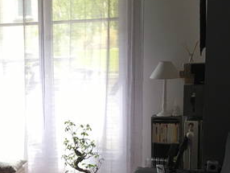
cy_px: 136
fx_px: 532
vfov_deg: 18.3
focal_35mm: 80
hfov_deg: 23.5
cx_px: 6
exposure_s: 1/33
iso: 32
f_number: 2.2
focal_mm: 4.15
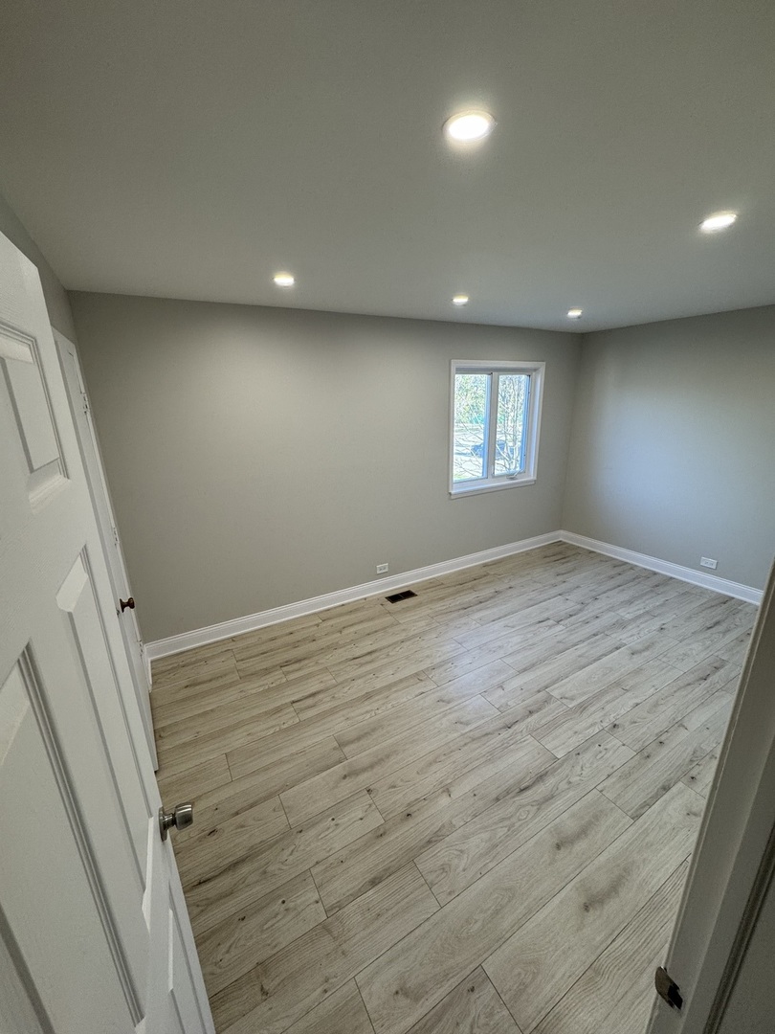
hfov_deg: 85.7
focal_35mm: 14
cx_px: 388
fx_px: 418
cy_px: 517
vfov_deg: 102.1
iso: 125
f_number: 2.2
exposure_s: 1/120
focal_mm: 2.22
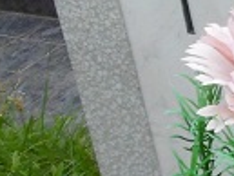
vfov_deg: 9.9
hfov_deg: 10.7
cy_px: -25
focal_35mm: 149
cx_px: 608
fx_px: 1008
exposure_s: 1/500
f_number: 3.1
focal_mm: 4.3
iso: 100
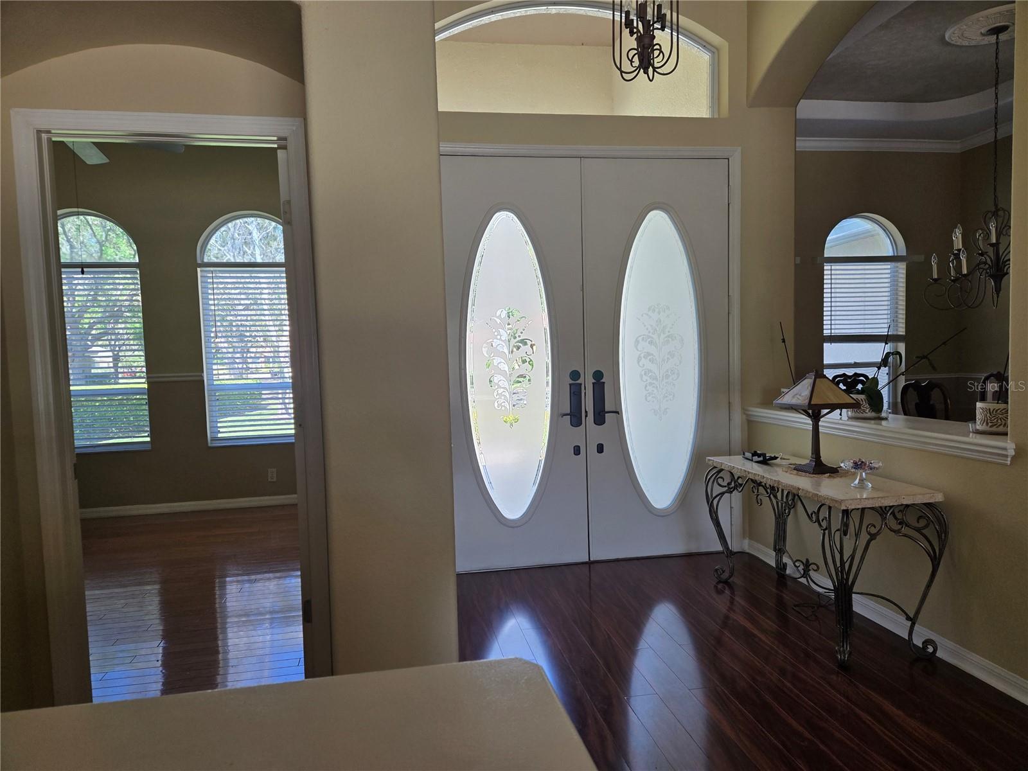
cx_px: 514
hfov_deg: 73.9
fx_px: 683
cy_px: 386
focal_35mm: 23
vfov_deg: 58.9
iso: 50
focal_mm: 5.4
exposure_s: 1/180
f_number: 1.8
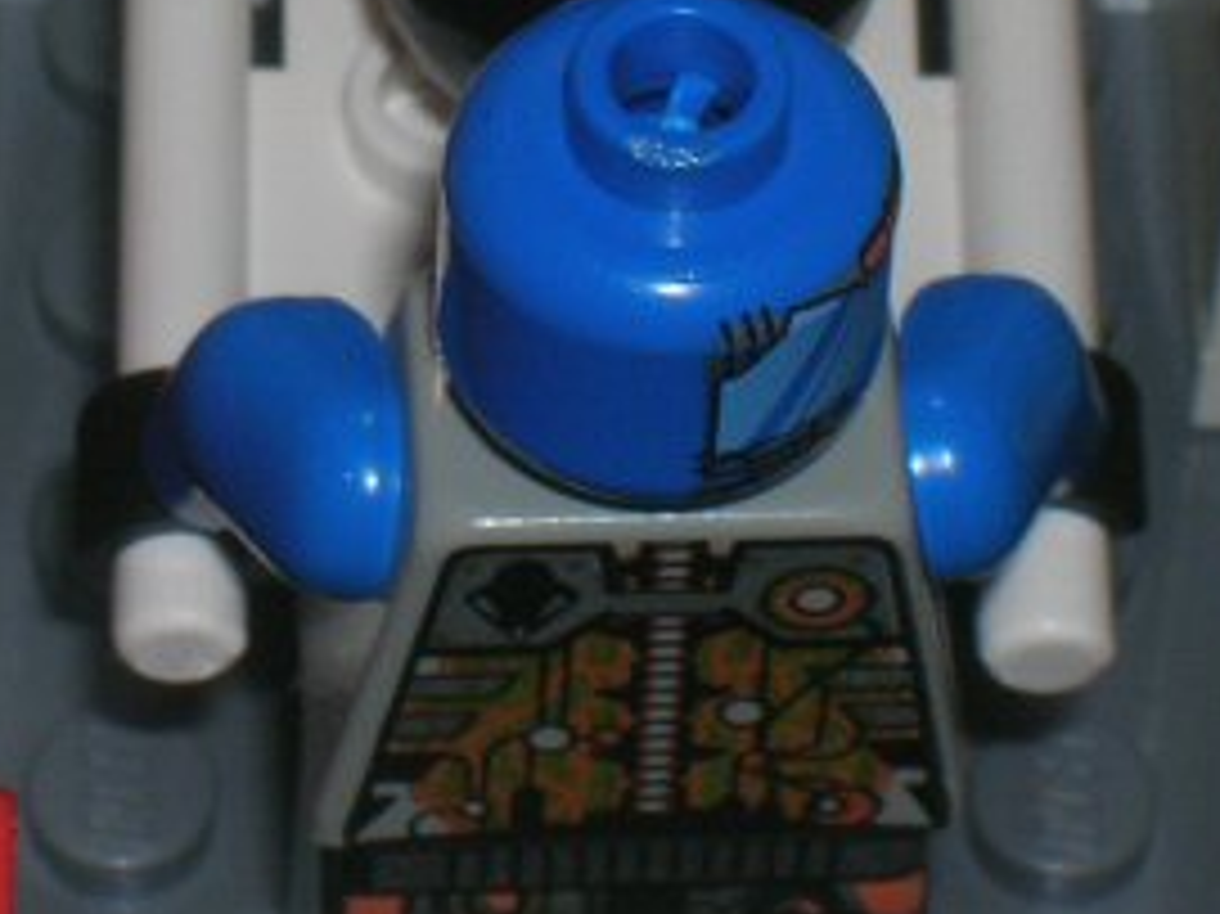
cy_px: 16
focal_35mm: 293
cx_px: 293
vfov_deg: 5.1
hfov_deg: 6.8
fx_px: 10322
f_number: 8.2
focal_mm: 17.1
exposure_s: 1/60.1
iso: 50
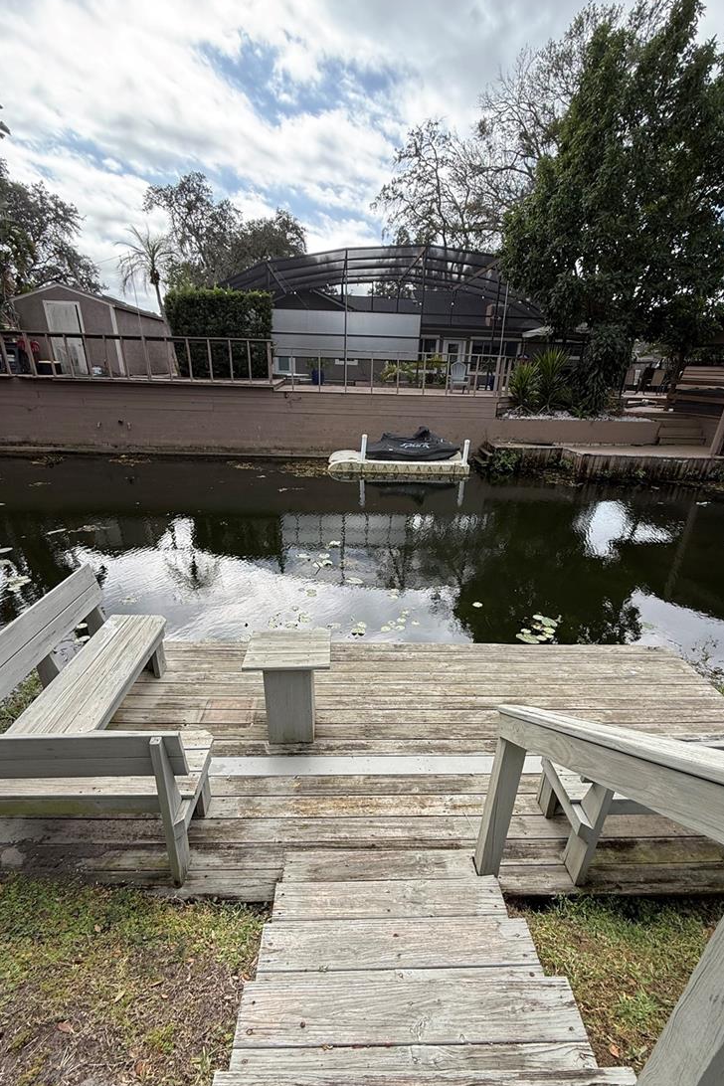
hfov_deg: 73.7
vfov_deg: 96.5
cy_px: 589
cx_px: 367
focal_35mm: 16
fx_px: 483
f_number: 2.2
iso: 50
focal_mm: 2.22
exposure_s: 1/569
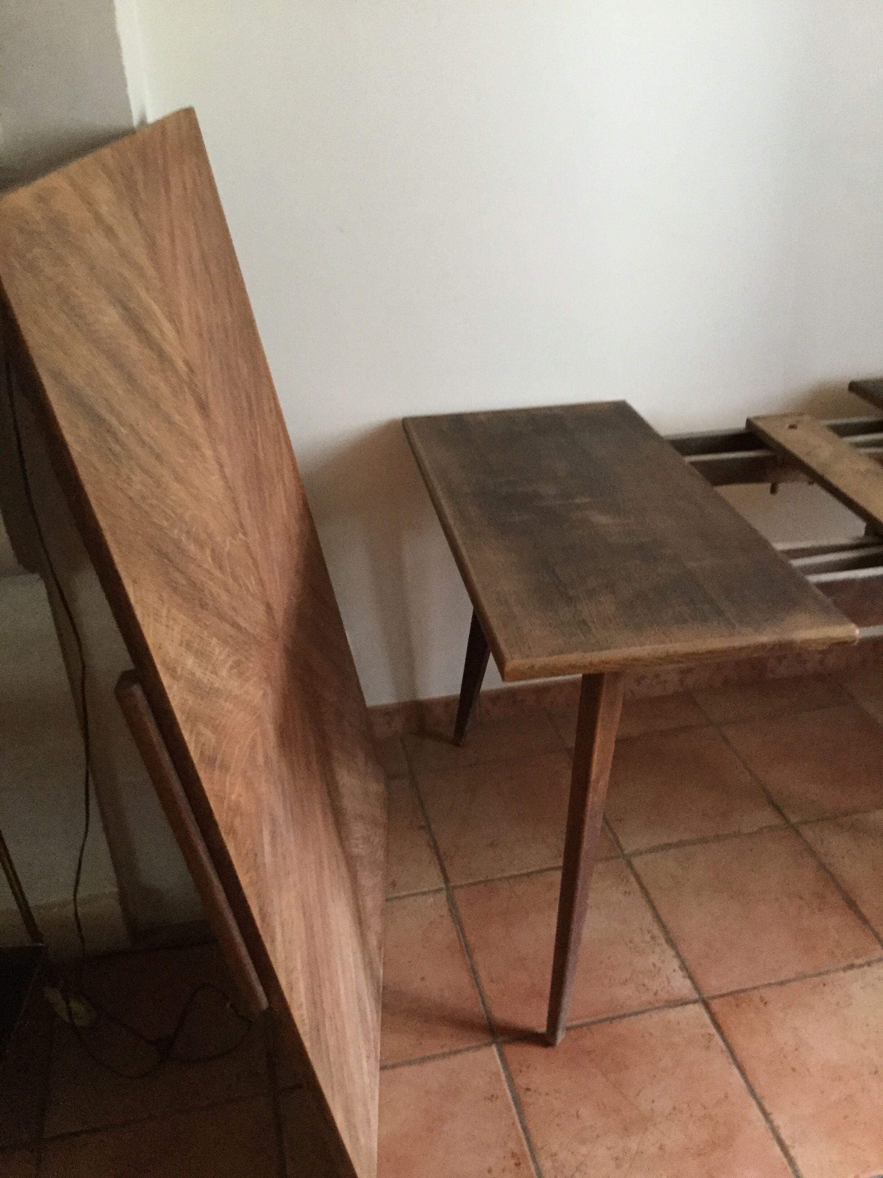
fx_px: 1054
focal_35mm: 31
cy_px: 589
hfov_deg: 45.4
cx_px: 442
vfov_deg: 58.4
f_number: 2.4
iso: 200
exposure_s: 1/20
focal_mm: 3.3
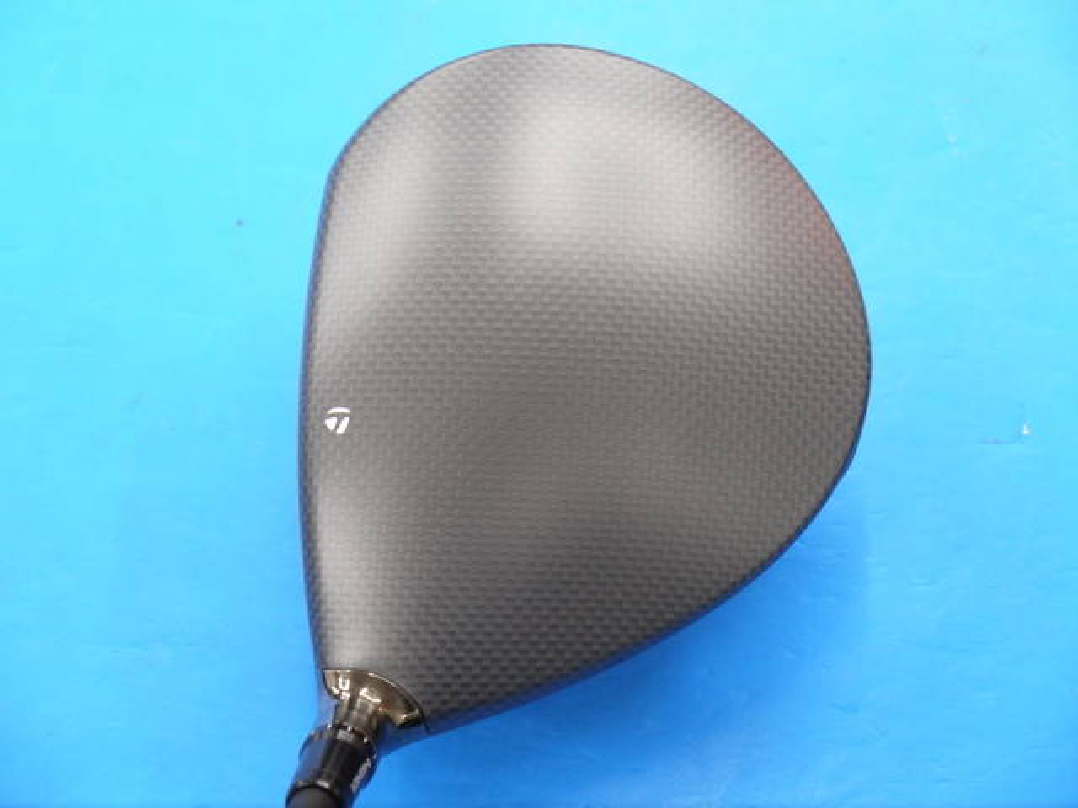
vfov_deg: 17.6
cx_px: 539
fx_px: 2616
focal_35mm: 84
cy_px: 404
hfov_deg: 23.3
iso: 800
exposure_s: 1/60
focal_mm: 42
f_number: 5.6
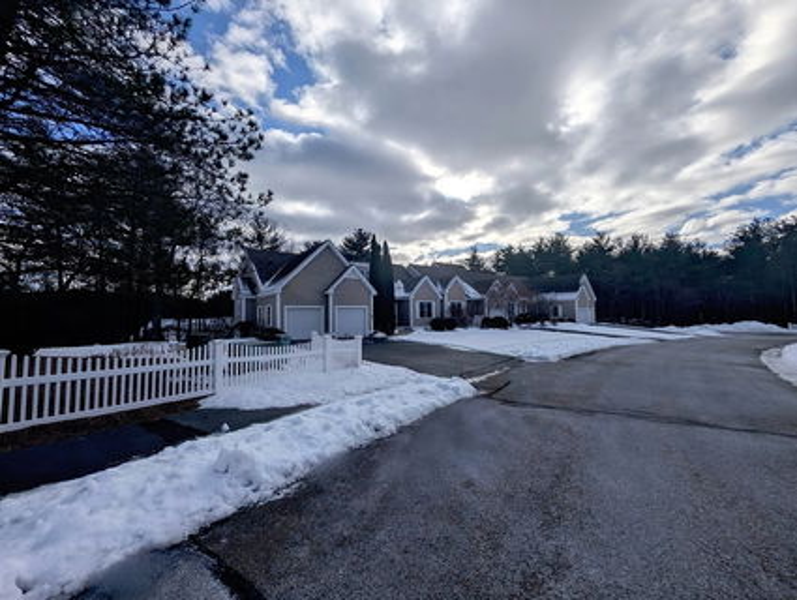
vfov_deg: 94.6
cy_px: 300
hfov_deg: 110.5
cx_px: 398
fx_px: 277
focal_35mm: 12
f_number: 1.7
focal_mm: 2.02
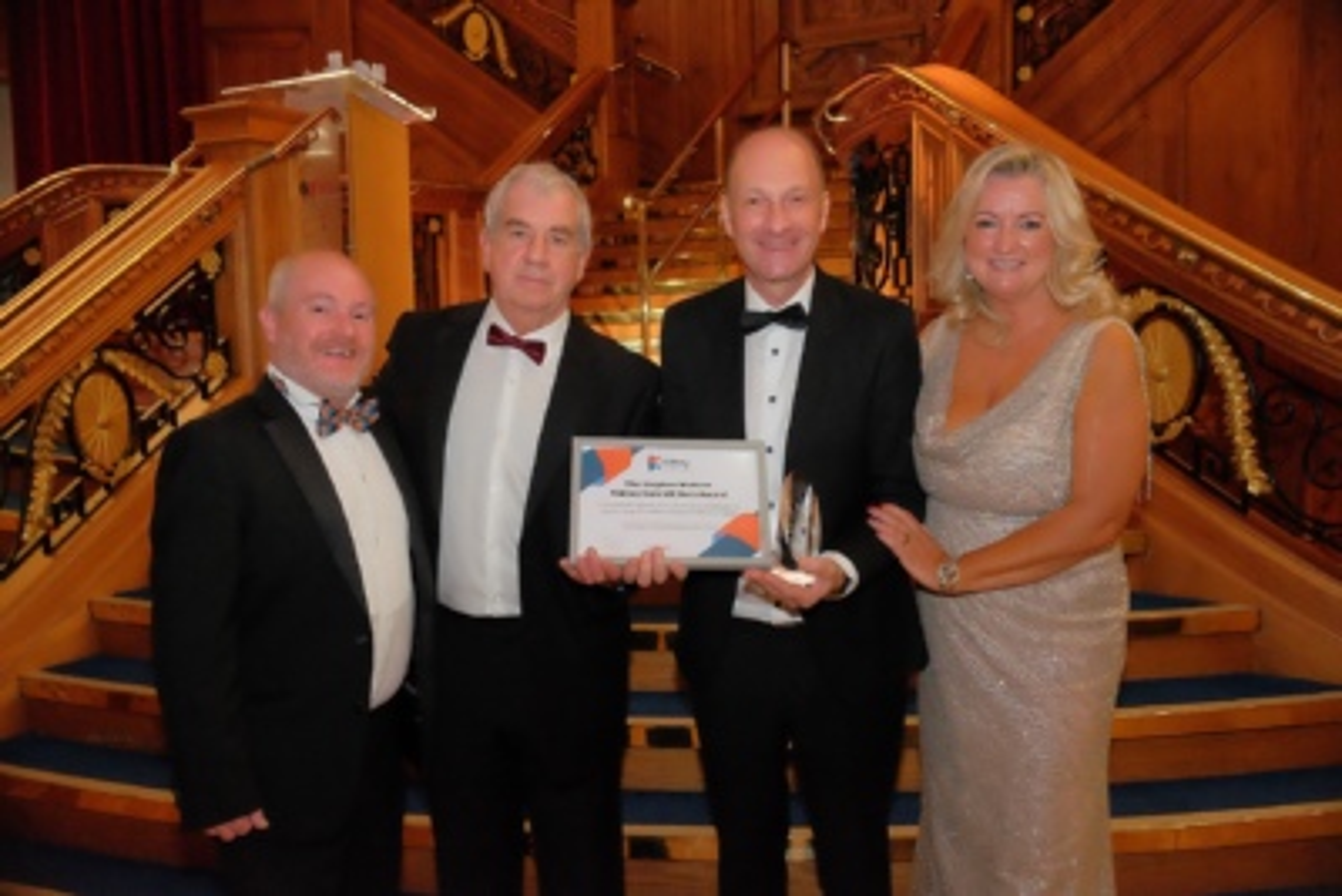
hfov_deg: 57.2
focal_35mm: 33
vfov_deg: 40.0
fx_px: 1231
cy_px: 448
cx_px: 671
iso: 6400
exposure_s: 1/125
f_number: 4
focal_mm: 22.3
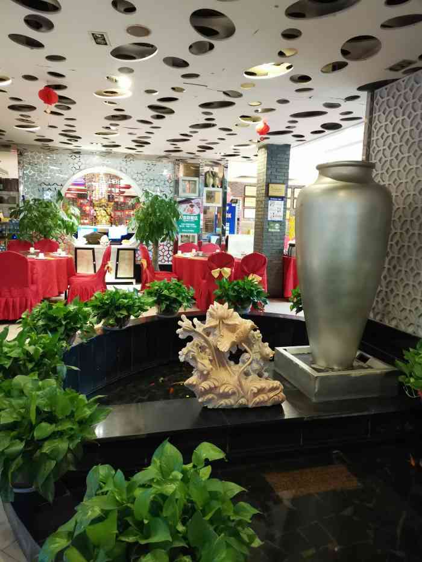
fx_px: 423
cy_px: 281
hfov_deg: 53.1
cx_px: 211
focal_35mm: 26
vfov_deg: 67.3
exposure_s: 1/25
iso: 1600
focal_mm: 4.75
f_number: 1.8
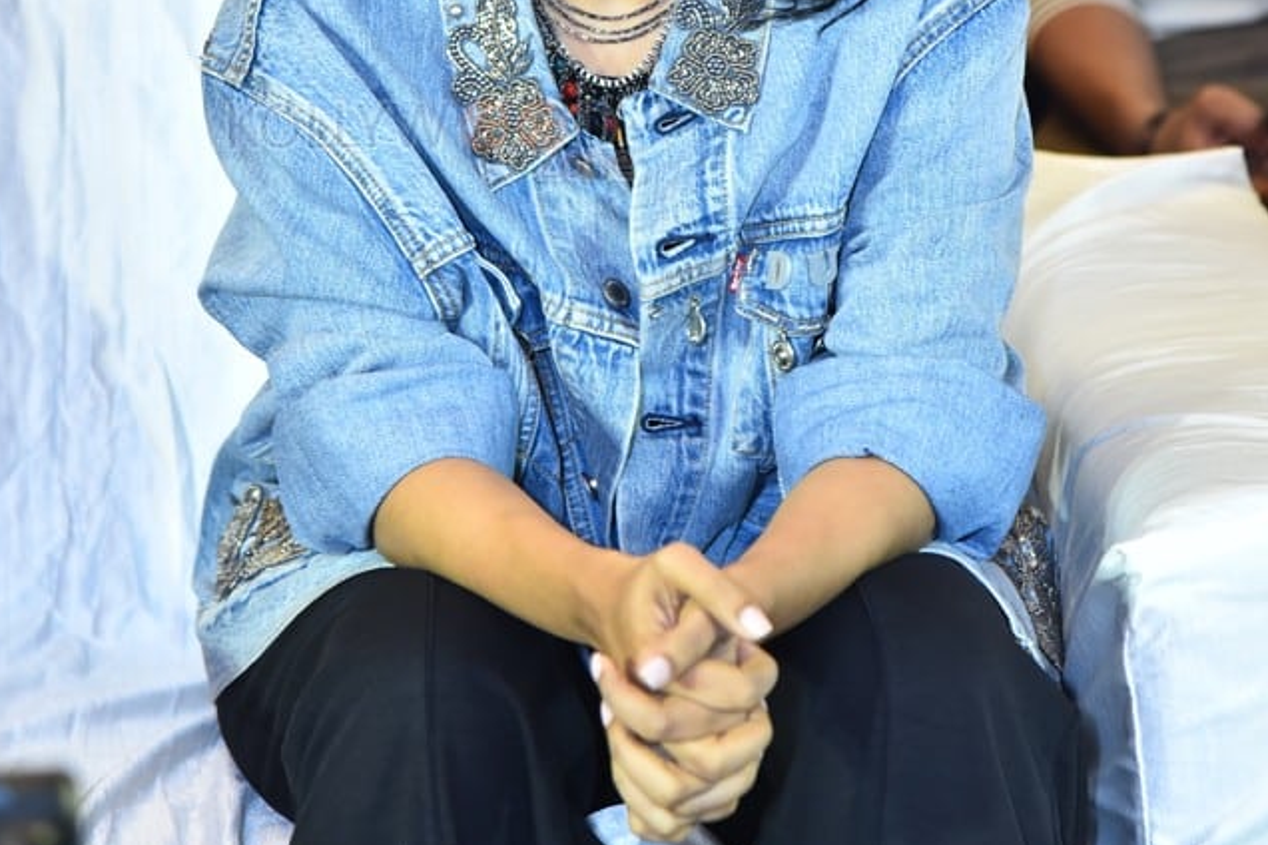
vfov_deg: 7.6
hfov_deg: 11.4
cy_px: 108
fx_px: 6375
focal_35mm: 181
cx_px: 632
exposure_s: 1/125
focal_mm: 120
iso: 2000
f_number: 4
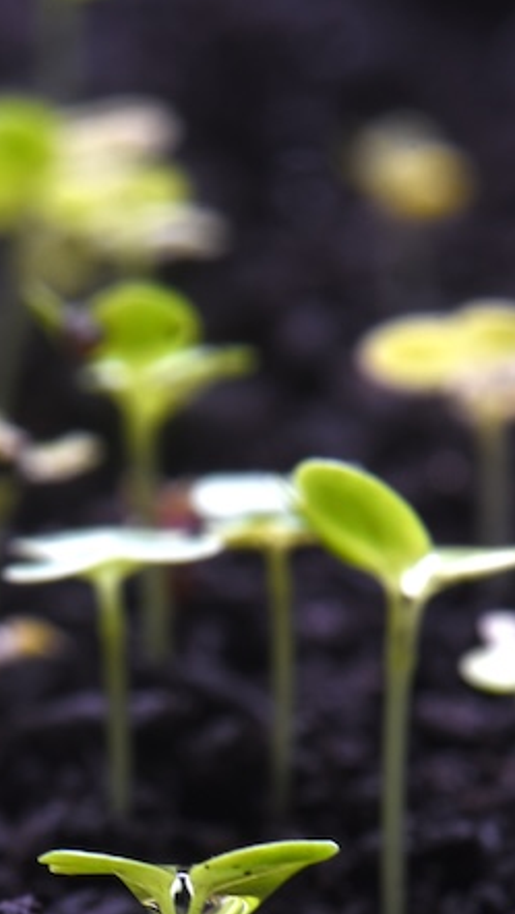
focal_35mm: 215
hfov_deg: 5.7
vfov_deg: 10.0
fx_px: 5214
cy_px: 835
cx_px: 210
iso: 400
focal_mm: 105
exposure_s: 1/30
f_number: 14
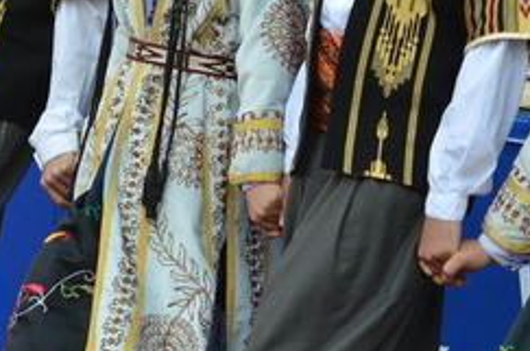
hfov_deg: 6.0
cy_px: 122
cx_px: 229
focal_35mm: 342
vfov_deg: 4.0
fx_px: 5025
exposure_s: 1/1600
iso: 800
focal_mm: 78
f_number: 5
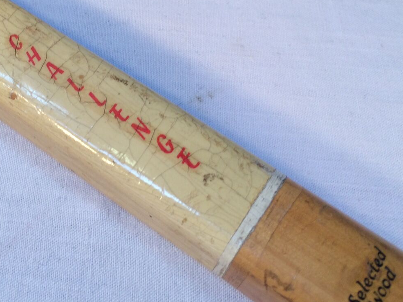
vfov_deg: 30.1
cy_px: 110
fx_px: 559
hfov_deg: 38.8
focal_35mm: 48
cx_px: 112
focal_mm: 4.15
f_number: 2.2
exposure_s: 1/100
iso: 50
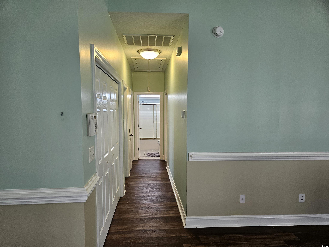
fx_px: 219
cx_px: 164
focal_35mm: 23
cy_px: 124
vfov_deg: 58.9
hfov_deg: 73.9
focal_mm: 5.4
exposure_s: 1/120
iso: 160
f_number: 1.8
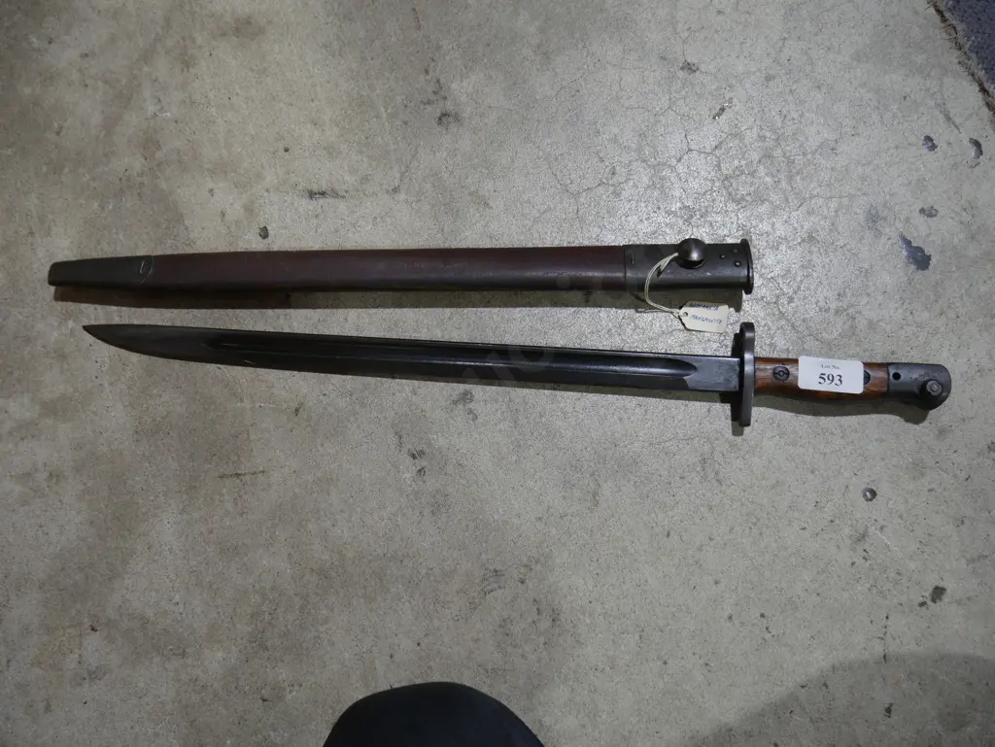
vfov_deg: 46.8
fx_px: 863
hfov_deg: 59.9
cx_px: 498
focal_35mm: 30
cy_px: 374
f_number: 3.6
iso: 200
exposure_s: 1/80
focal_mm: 15
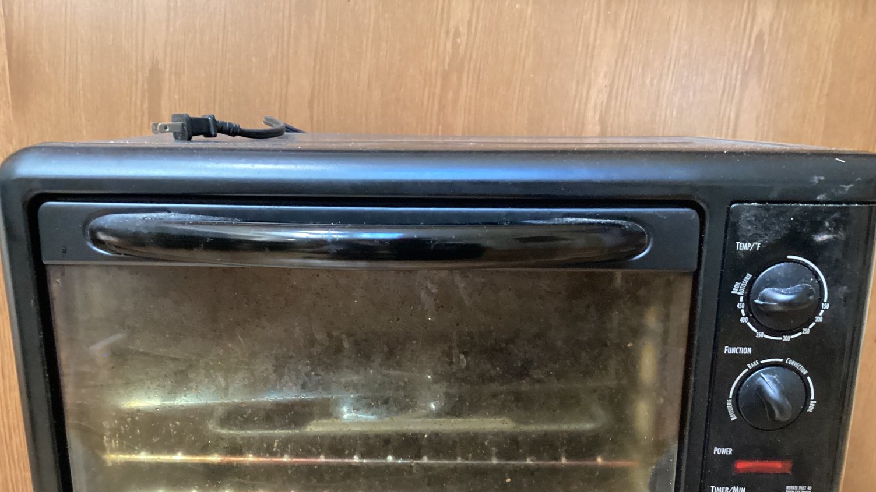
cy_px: 329
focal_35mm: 34
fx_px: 790
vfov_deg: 34.3
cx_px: 439
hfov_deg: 58.0
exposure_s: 1/24
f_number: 2.4
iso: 640
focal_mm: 3.3
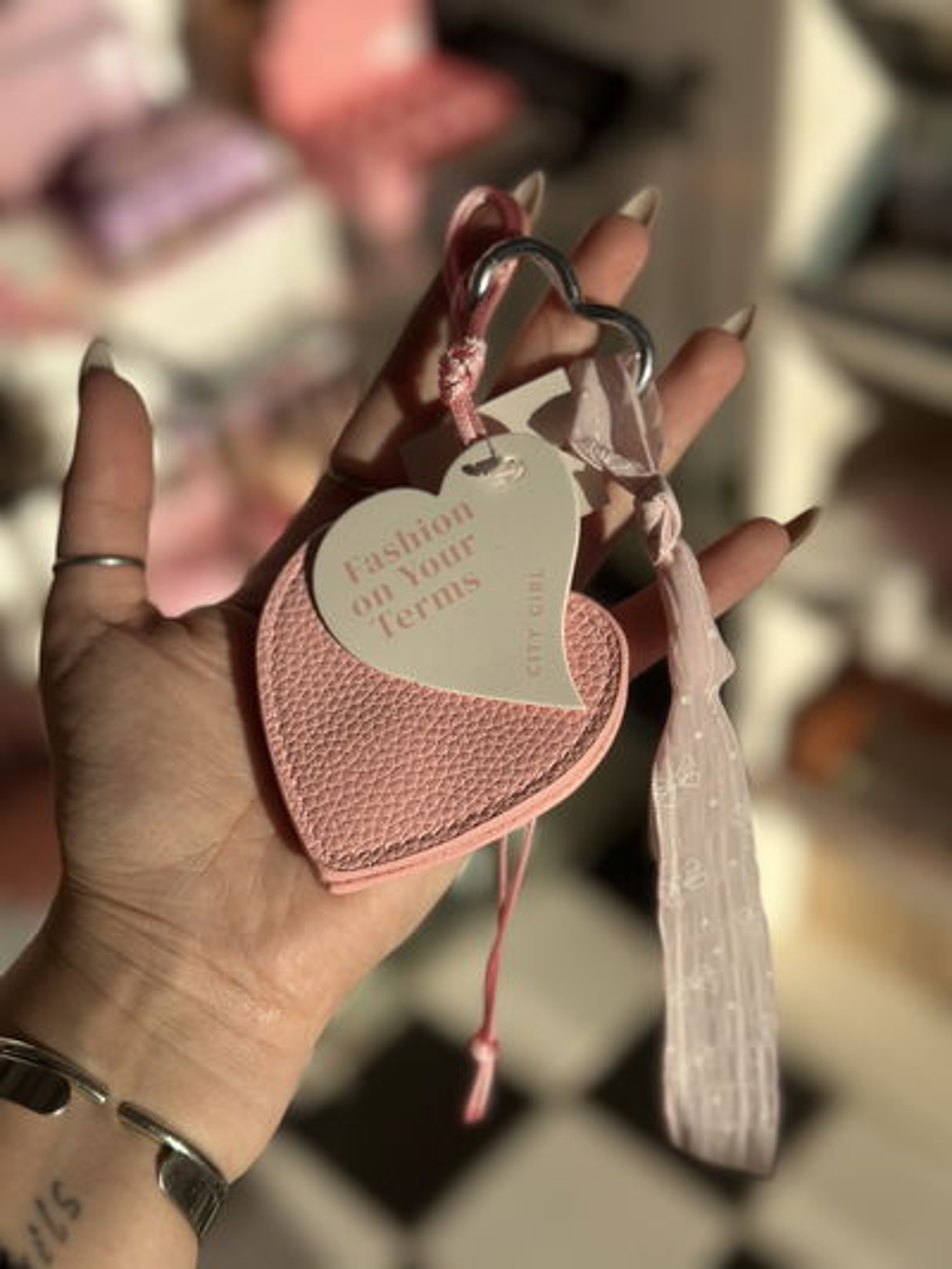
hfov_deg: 30.3
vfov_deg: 39.6
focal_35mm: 48
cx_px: 476
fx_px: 1759
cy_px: 634
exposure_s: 1/5882
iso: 100
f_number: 1.78
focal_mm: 6.86
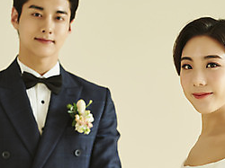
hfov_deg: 10.1
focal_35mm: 196
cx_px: 146
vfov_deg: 7.6
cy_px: 120
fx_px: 1273
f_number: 4
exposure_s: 1/125
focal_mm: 85
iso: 250
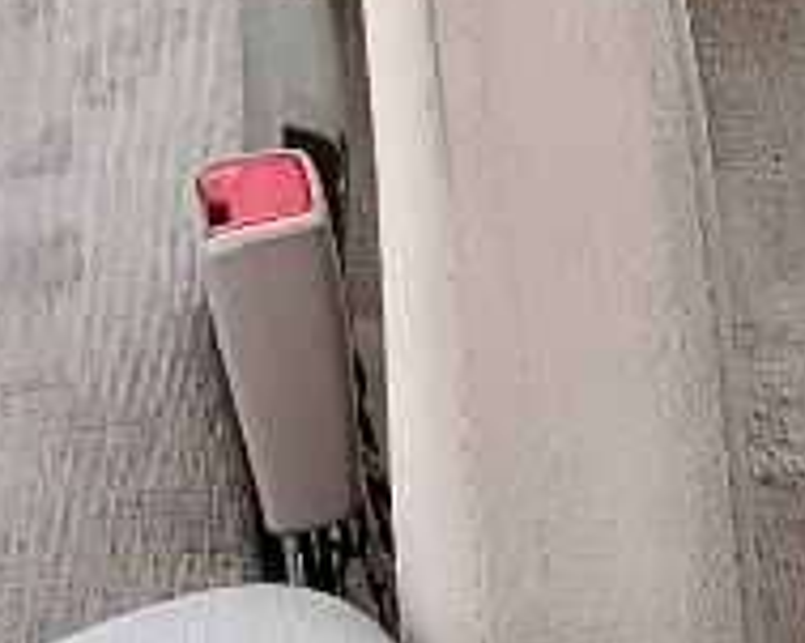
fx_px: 5120
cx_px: 379
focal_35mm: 215
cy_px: -571
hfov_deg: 9.0
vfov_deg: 7.0
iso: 54
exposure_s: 1/60.2
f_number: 1.5
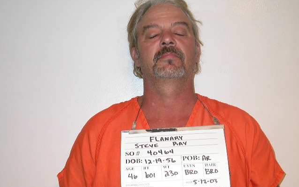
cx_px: 150
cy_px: 88
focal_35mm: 64
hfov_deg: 32.0
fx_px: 521
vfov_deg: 20.3
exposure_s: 1/60.3
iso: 100
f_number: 3.1
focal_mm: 12.4
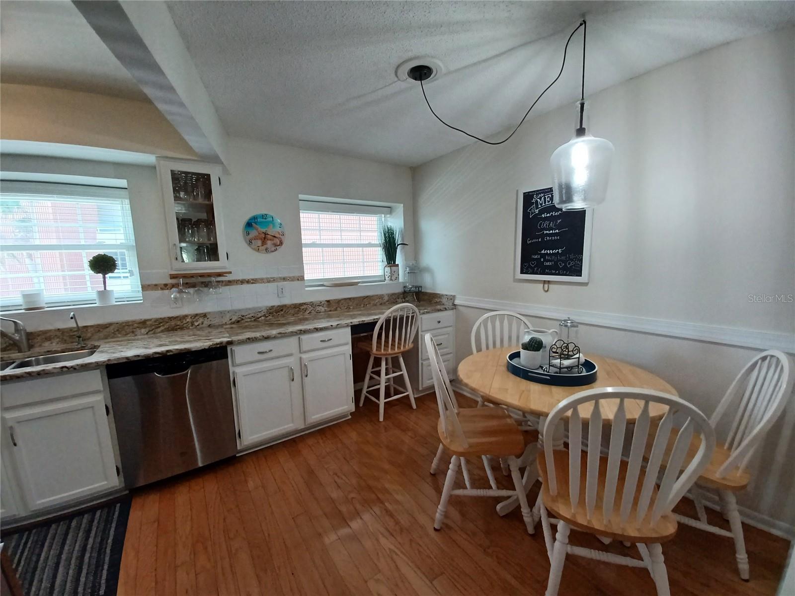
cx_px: 398
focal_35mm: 13
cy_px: 298
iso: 125
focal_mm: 1.42
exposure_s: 1/60
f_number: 2.2
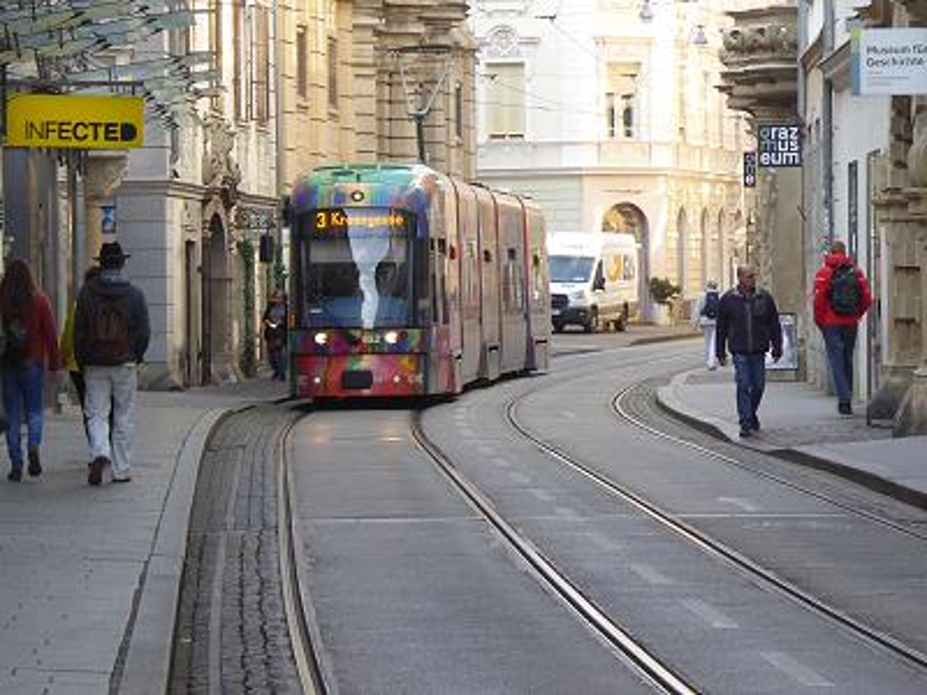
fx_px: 2276
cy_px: 348
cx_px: 464
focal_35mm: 85
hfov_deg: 23.0
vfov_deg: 17.4
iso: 100
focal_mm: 14.1
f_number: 4.7
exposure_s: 1/60
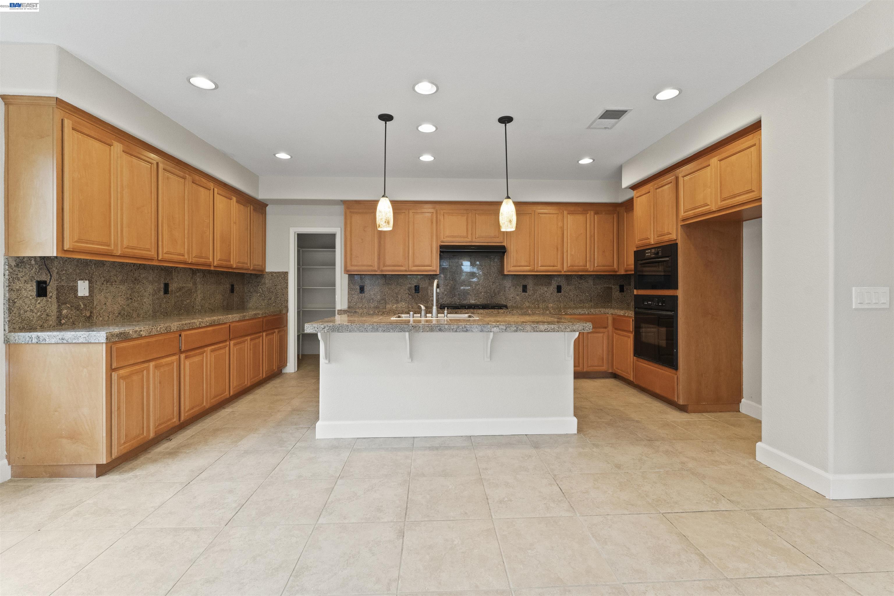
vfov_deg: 77.7
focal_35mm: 15
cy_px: 298
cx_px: 447
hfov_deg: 100.8
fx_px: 370
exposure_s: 1/2.5
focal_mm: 14.9
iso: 2500
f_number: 9
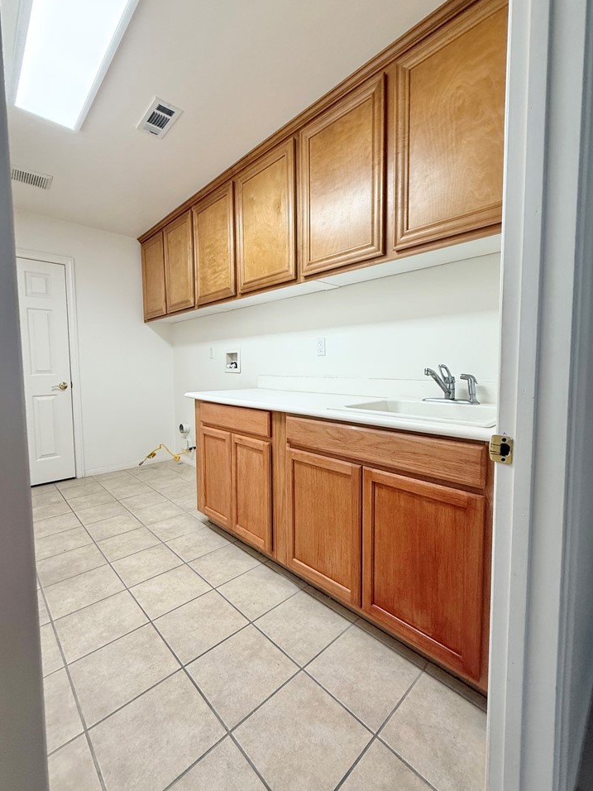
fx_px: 343
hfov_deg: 81.7
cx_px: 295
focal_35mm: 15
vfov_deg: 98.2
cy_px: 389
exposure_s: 1/120
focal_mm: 2.22
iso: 160
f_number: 2.2
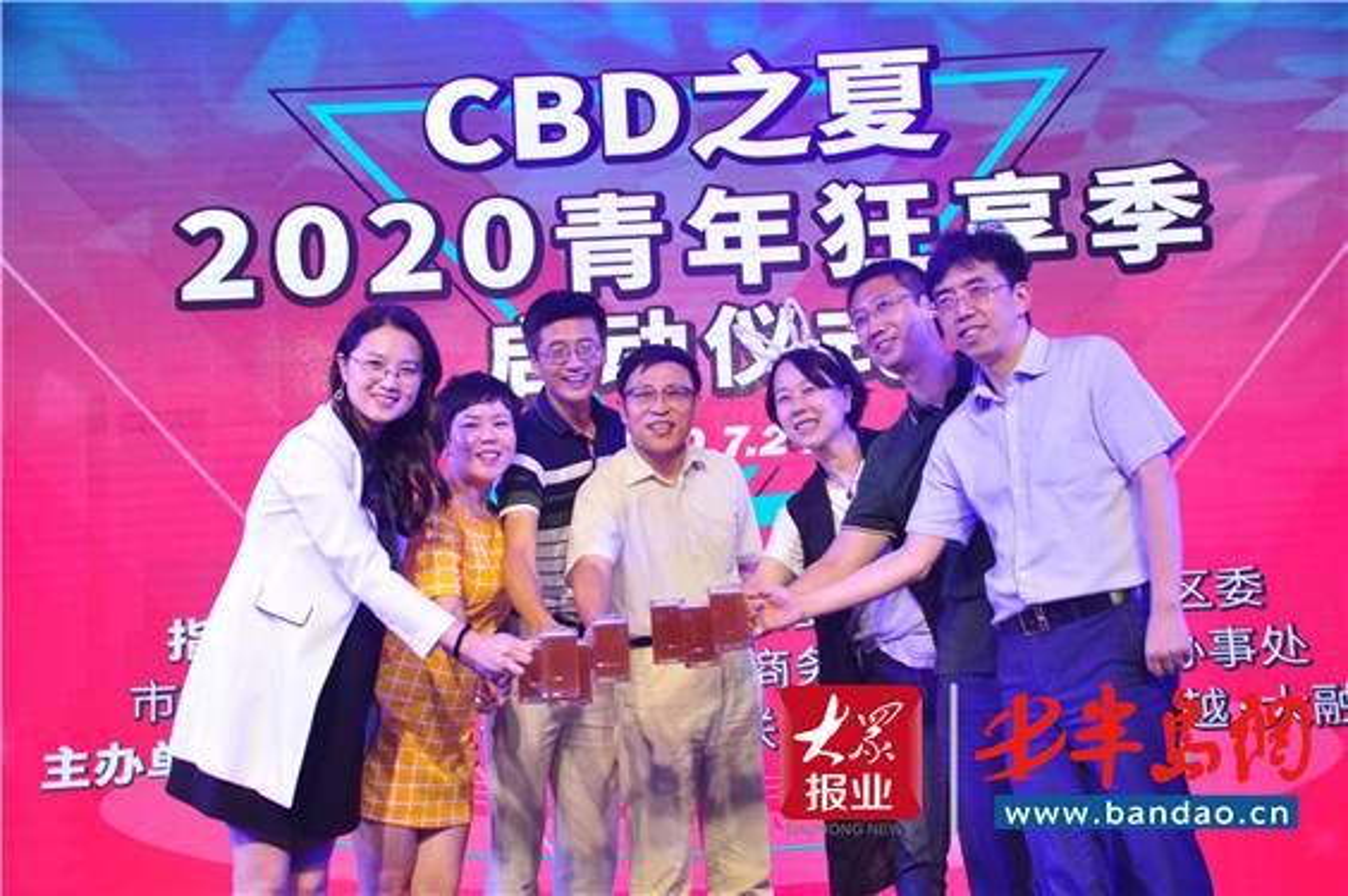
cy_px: 448
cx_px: 674
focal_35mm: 48
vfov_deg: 28.0
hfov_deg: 41.1
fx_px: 1796
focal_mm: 32
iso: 400
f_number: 4.2
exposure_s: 1/125
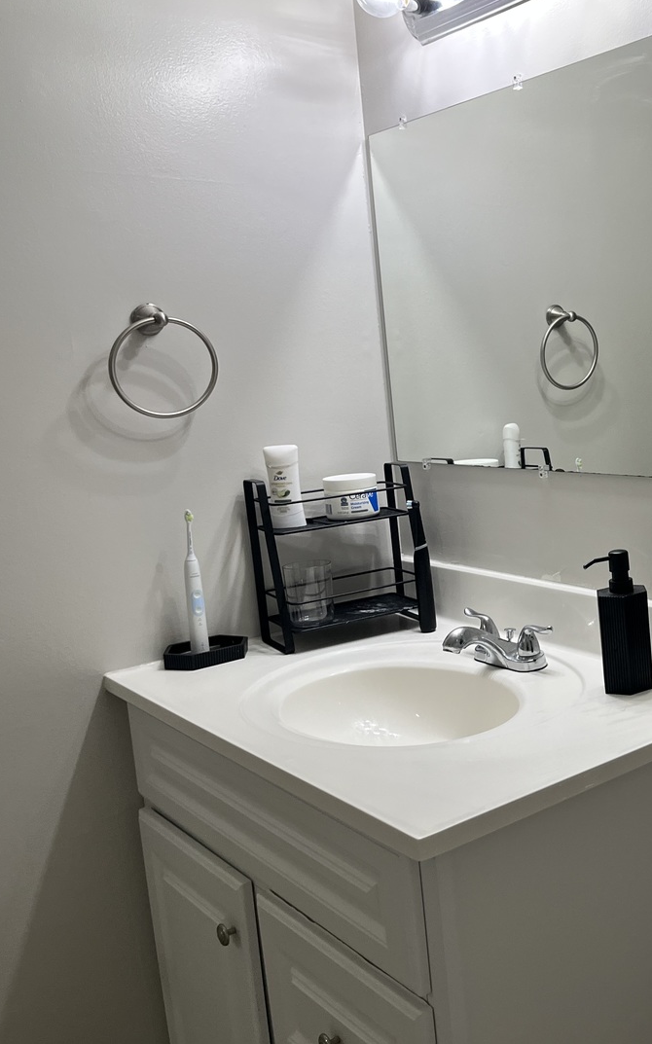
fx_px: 1053
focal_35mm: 37
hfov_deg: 31.6
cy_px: 520
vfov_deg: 52.8
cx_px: 663
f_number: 1.6
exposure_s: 1/120
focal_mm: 5.1
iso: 100
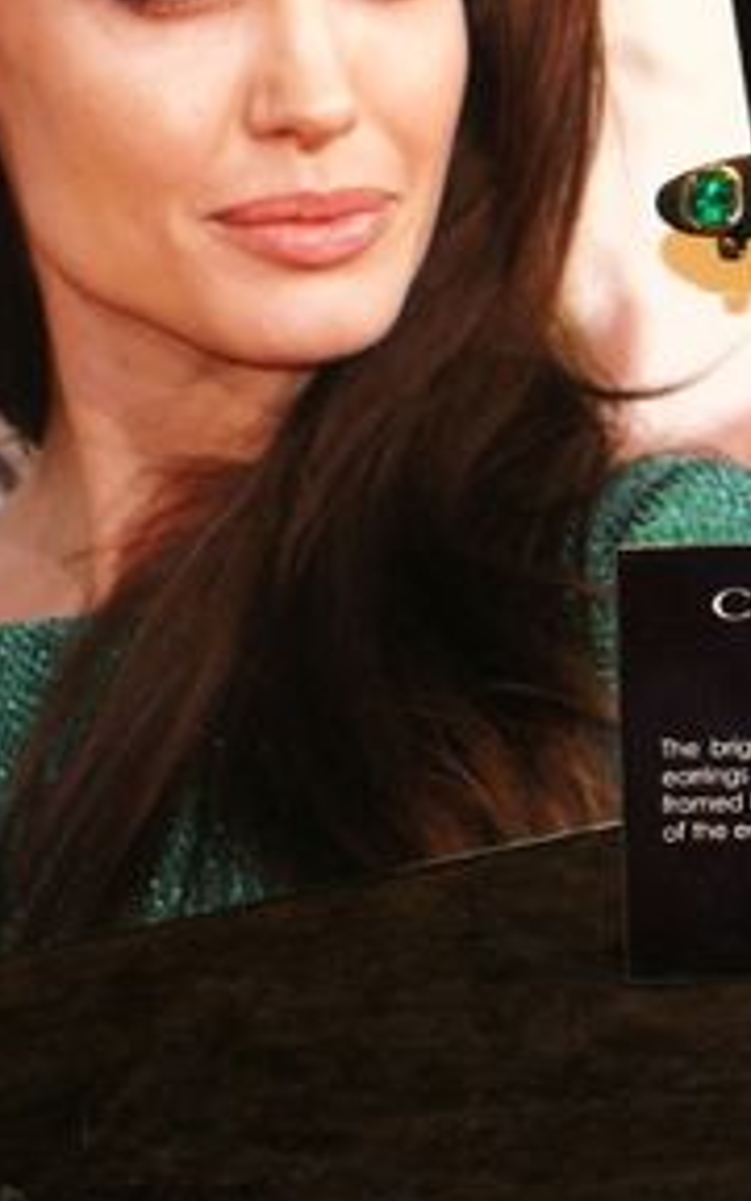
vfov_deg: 17.9
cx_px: 1129
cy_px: 332
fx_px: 3799
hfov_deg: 10.9
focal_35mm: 116
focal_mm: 28
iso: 400
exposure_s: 1/60
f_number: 5.6
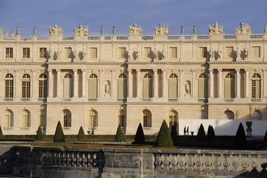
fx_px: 1112
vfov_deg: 9.1
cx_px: 134
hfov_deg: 13.7
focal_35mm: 150
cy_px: 89
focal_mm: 150
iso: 200
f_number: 9
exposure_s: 1/400
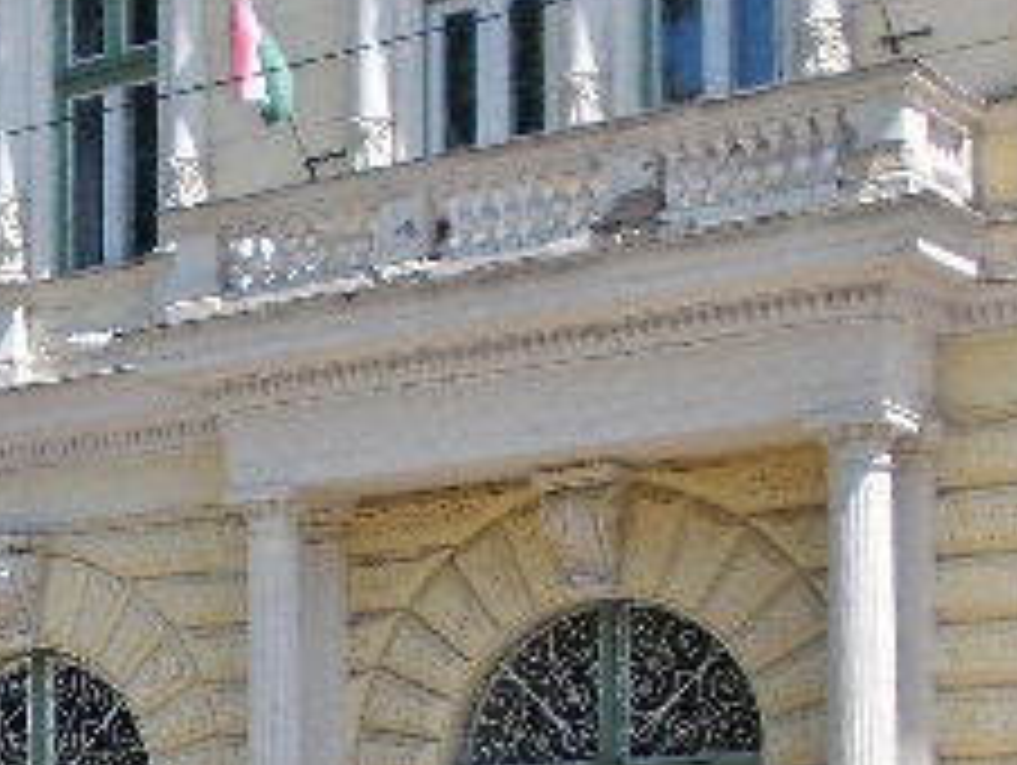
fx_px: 2912
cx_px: -180
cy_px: 918
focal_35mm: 99
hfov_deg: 18.8
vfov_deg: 14.5
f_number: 5.4
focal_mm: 4
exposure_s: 1/320
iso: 80
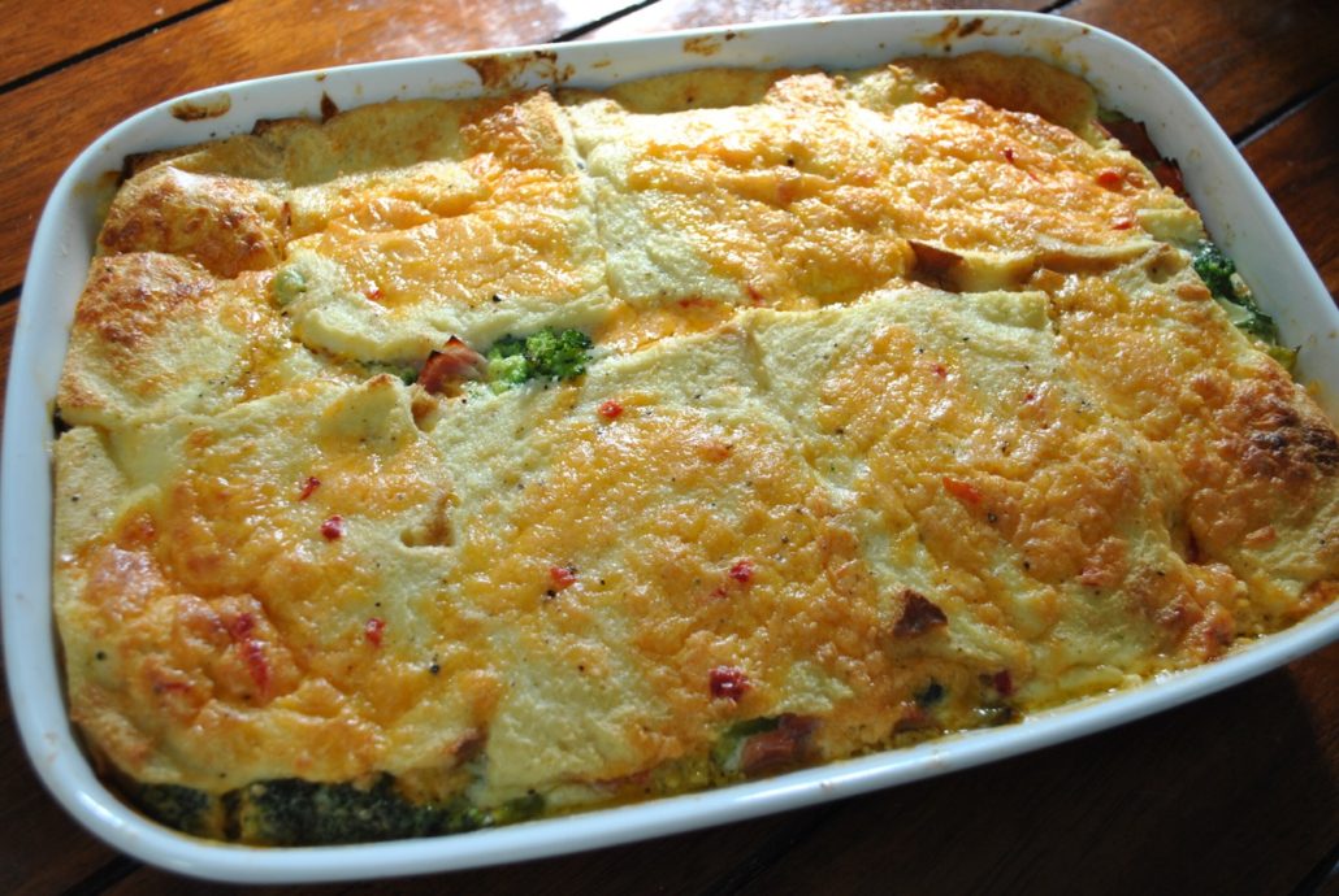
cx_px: 670
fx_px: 1229
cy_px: 448
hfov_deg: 57.2
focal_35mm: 33
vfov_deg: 40.1
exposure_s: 1/60
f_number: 4.5
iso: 200
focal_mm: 22
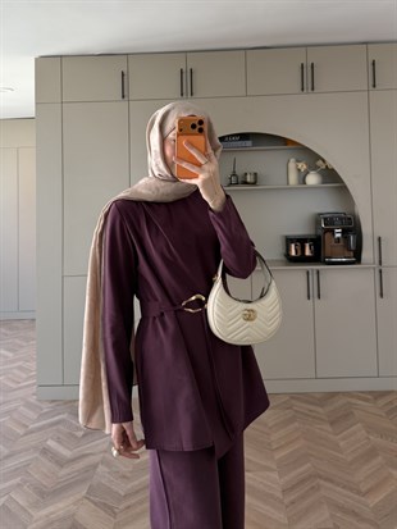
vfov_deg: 71.6
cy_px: 264
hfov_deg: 56.8
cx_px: 198
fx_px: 367
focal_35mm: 24
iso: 100
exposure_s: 1/121
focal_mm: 6.76
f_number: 1.78
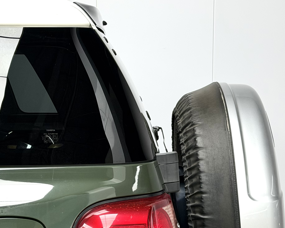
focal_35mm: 103
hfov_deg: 18.6
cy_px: 184
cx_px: 90
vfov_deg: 14.9
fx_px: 869
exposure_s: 1/125
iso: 50
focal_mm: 6.76
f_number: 1.78
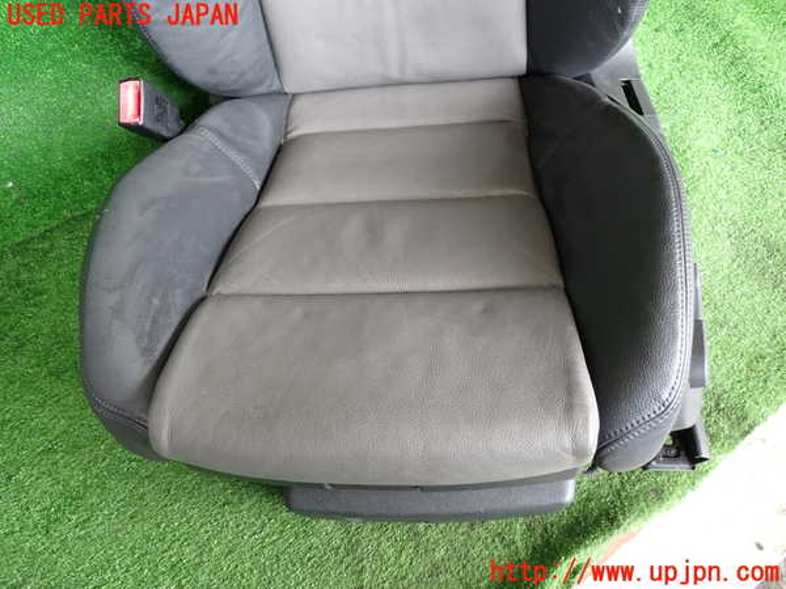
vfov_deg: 54.9
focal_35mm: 25
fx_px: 568
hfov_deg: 69.4
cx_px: 393
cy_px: 294
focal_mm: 4.5
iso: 200
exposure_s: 1/50
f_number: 2
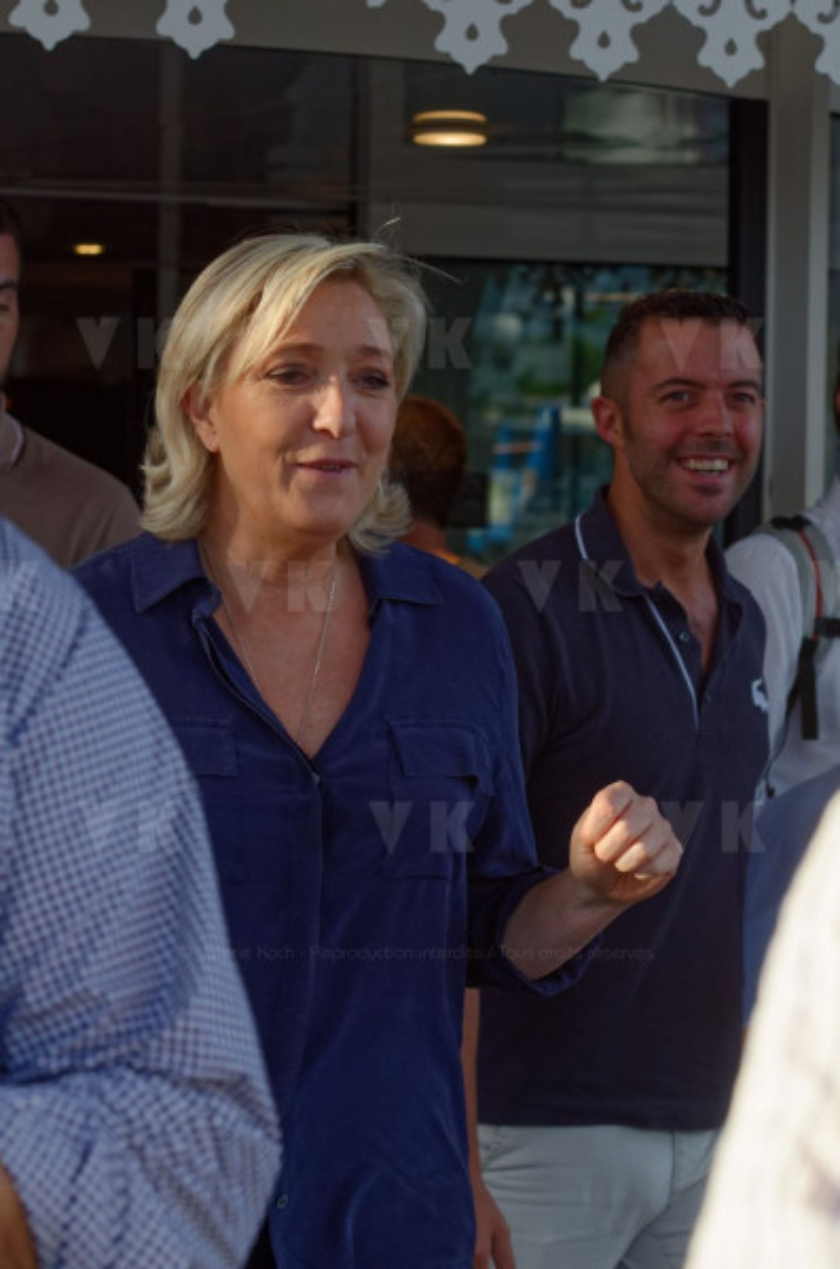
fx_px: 3694
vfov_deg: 19.5
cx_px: 420
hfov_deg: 13.0
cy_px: 634
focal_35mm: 105
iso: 200
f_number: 5.6
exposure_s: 1/320
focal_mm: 70
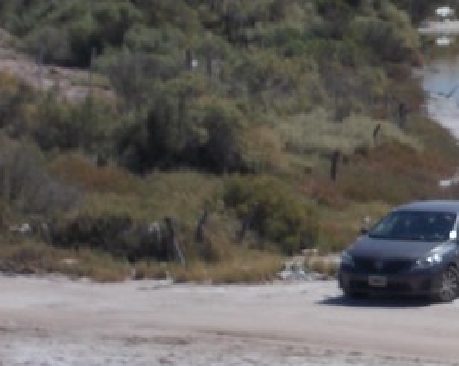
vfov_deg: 4.9
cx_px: 644
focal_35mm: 318
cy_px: 145
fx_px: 4314
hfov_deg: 6.0
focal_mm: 16
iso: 80
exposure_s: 1/125
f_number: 11.6
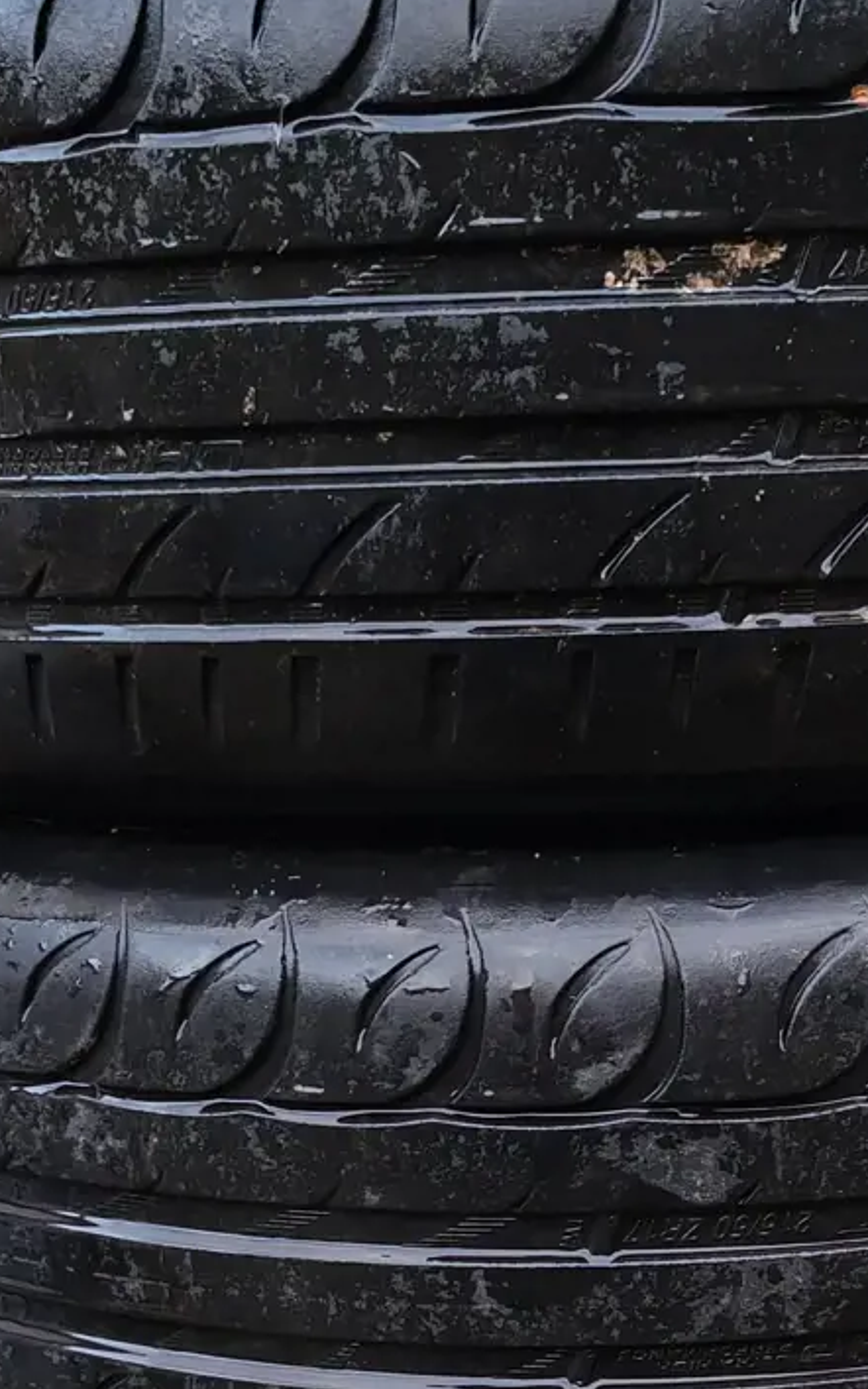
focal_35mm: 54
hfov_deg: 23.9
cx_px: 560
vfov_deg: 36.1
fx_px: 2043
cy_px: 1145
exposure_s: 1/50
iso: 1250
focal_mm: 6.12
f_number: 1.9
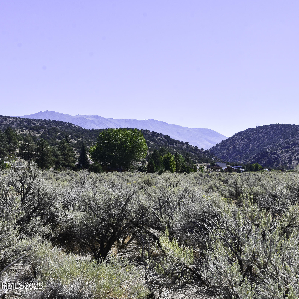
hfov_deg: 28.5
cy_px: 149
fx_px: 583
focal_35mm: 60
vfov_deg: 28.8
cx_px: 214
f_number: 11
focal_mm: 31
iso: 200
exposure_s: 1/400
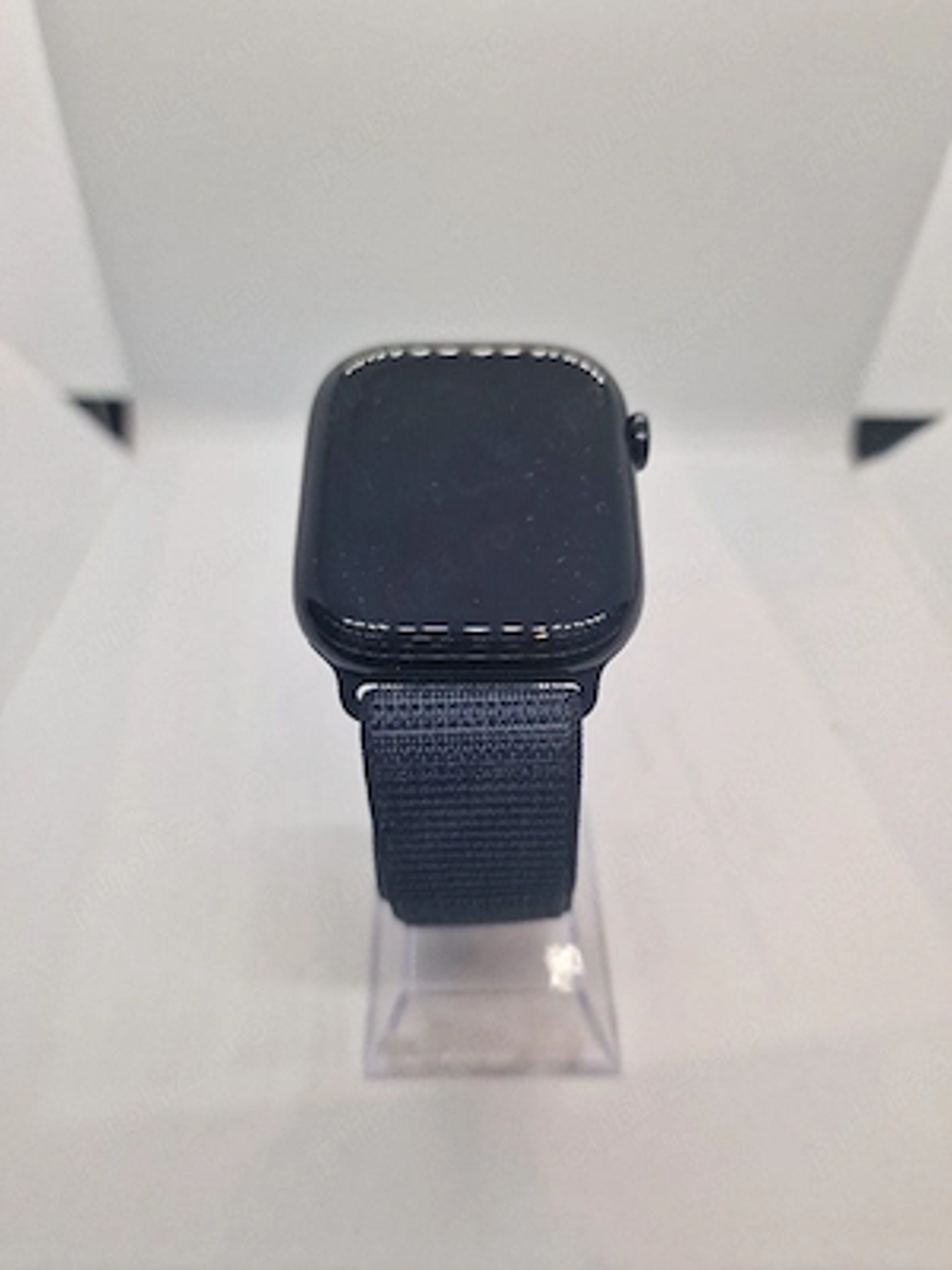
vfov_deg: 73.9
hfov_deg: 58.9
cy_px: 635
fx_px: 843
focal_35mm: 23
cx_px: 476
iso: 50
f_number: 1.8
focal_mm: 6.4
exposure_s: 1/182
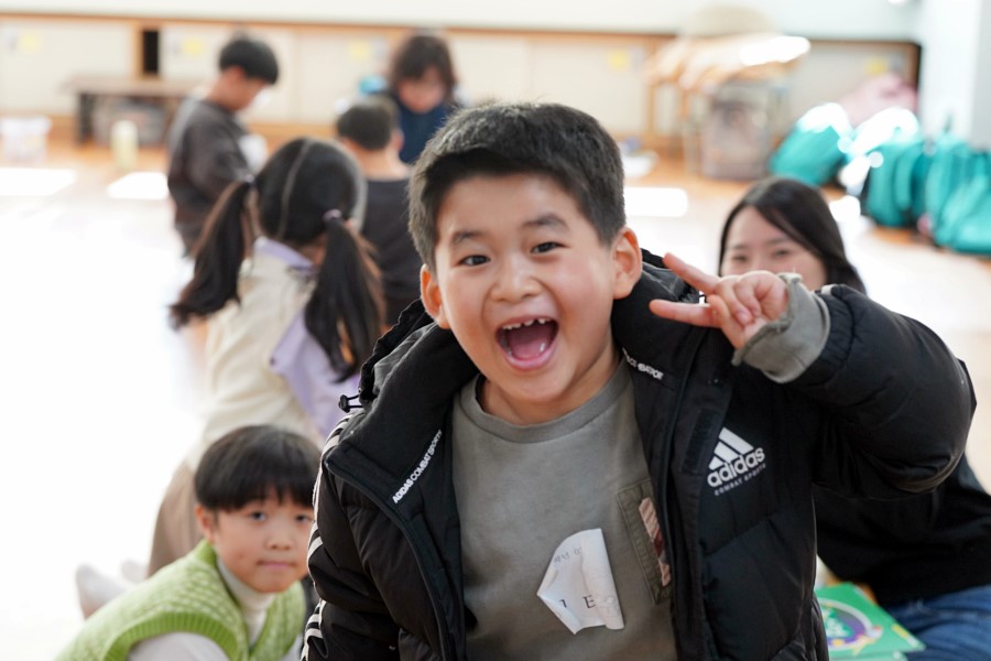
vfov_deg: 19.5
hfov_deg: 28.8
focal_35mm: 70
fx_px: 1927
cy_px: 330
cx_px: 496
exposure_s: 1/160
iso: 1600
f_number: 4
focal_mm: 70
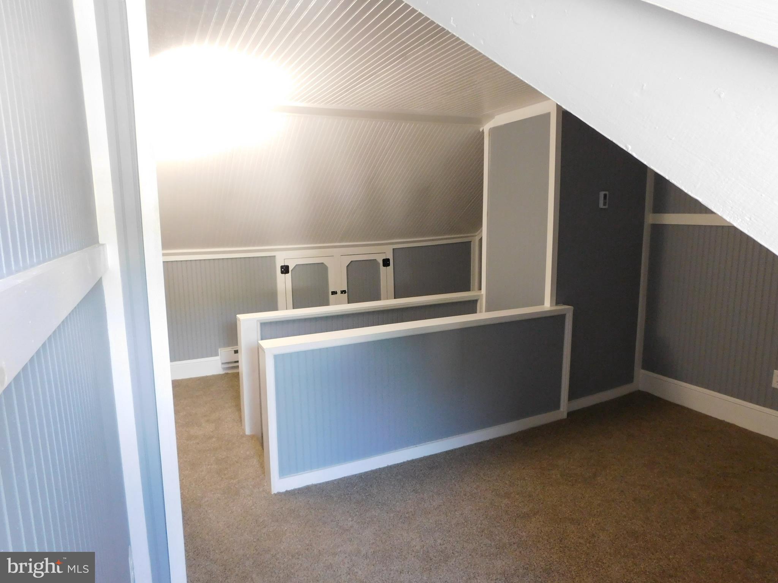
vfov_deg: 58.9
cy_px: 292
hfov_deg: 73.9
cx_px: 389
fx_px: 517
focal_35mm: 23
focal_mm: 4
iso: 400
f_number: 3
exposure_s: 1/20
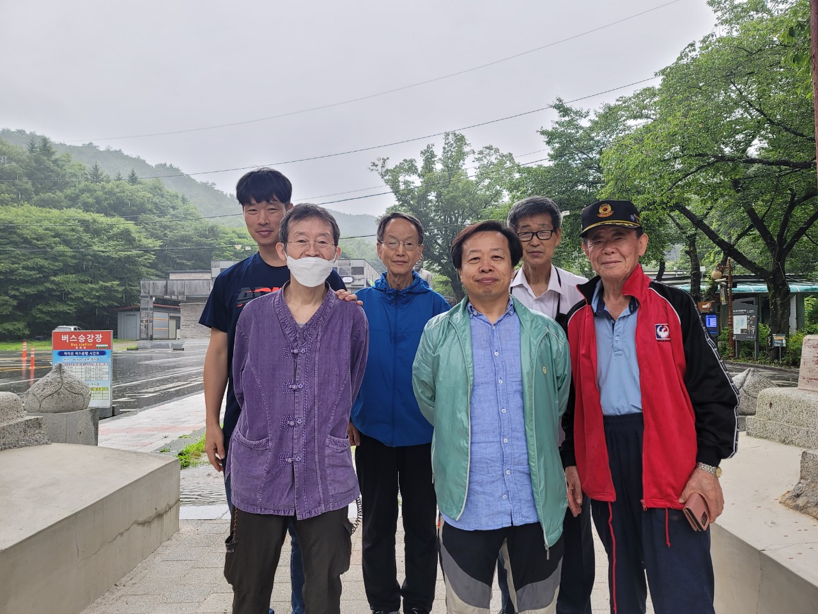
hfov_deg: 69.4
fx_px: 591
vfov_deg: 54.9
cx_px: 409
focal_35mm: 25
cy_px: 307
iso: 80
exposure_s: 1/120
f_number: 1.8
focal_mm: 7
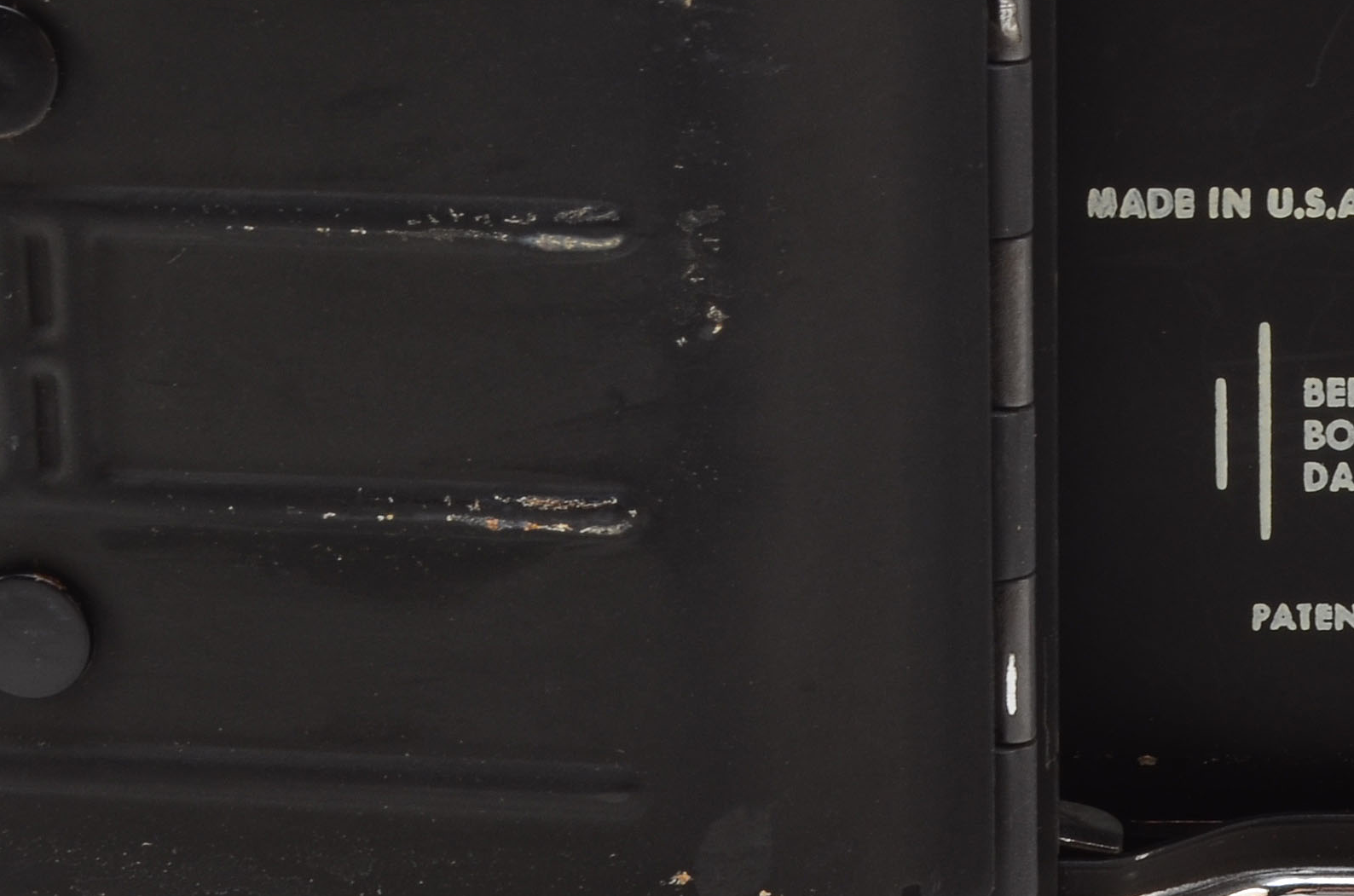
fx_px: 5591
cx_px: 1125
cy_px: 42
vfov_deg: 9.1
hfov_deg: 13.7
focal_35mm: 149
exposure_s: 1/160
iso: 100
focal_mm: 32
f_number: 16
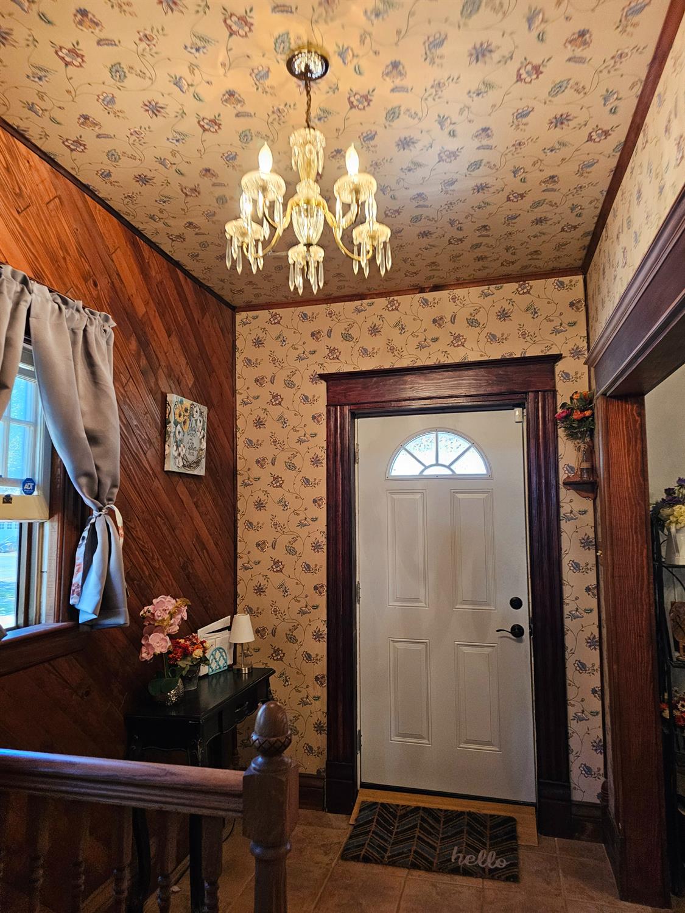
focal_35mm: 23
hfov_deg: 58.9
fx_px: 607
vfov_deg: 73.9
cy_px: 456
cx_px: 342
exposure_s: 1/120
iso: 500
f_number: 1.7
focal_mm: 6.3
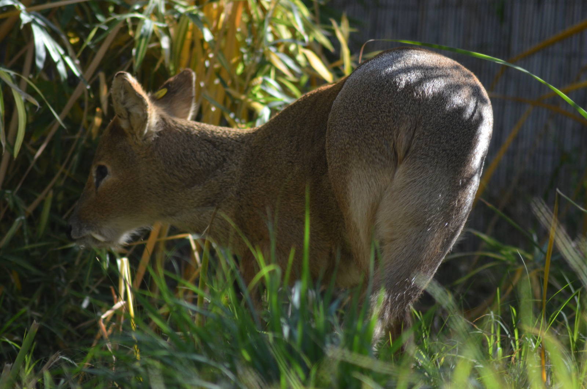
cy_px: 194
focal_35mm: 450
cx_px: 294
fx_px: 7323
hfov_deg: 4.6
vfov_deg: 3.0
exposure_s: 1/800
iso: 800
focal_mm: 300
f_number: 5.6
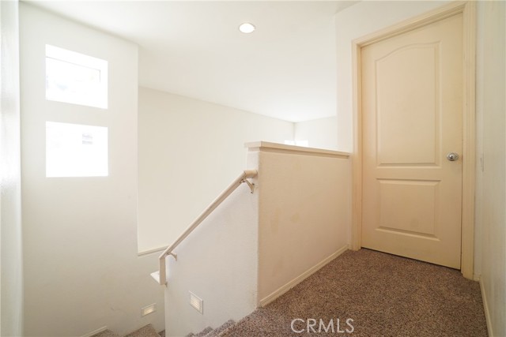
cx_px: 253
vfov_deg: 77.4
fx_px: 211
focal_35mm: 15
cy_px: 168
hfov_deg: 100.4
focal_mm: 10
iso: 800
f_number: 8
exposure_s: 1/60
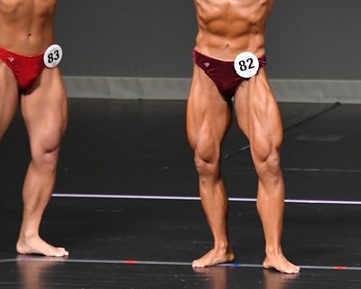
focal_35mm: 698
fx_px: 7456
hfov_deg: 2.8
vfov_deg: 2.2
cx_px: 327
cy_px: 48
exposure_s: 1/400
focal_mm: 230
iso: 5000
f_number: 5.6
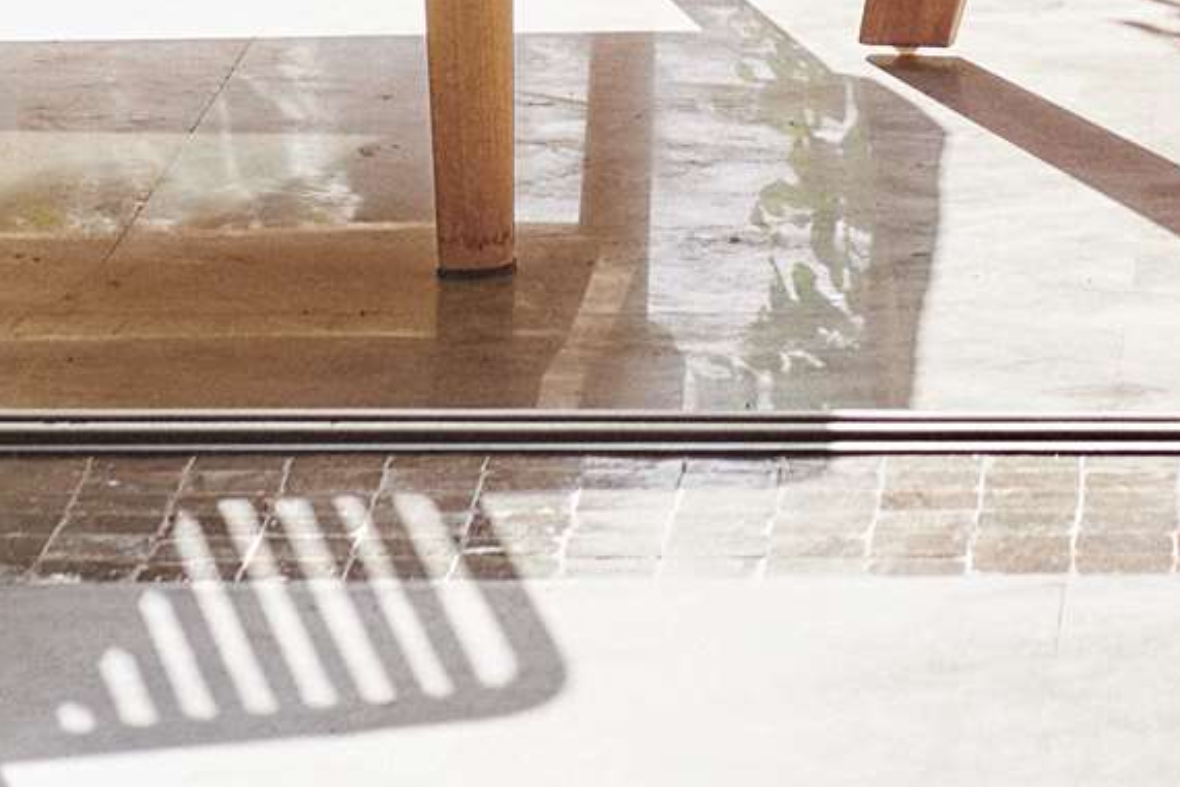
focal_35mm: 336
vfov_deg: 4.0
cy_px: -1593
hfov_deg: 6.1
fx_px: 11015
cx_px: 1471
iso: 100
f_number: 5.6
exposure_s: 1/80
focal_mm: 50
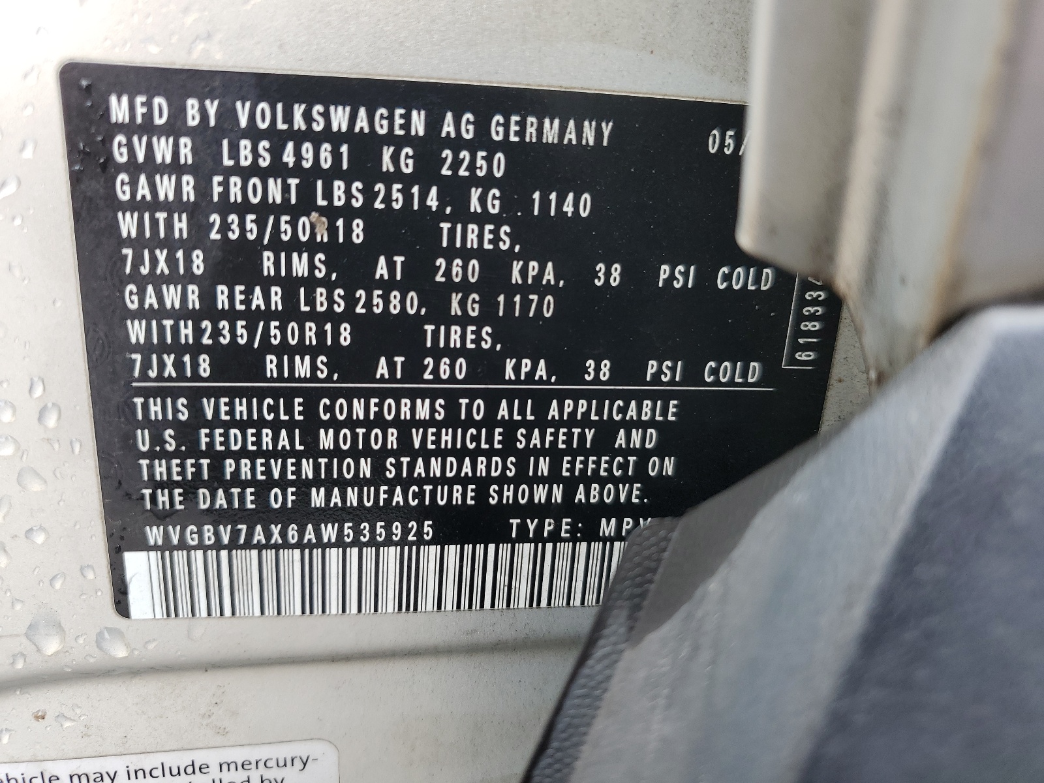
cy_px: 392
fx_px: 784
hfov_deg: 67.3
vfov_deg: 53.1
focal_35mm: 26
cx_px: 522
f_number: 1.5
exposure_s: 1/137
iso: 50
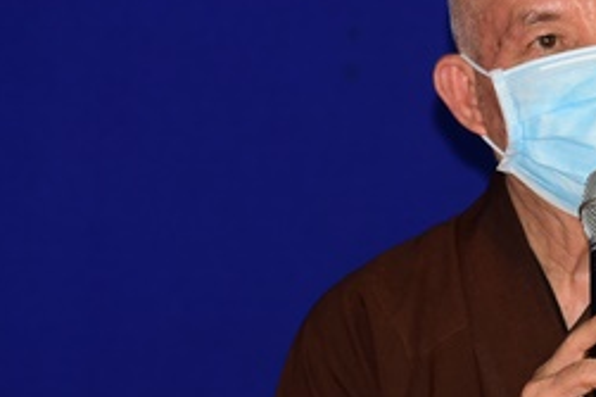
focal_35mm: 311
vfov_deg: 4.4
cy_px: 257
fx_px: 5145
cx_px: 643
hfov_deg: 6.6
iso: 320
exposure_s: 1/60
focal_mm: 120
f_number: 4
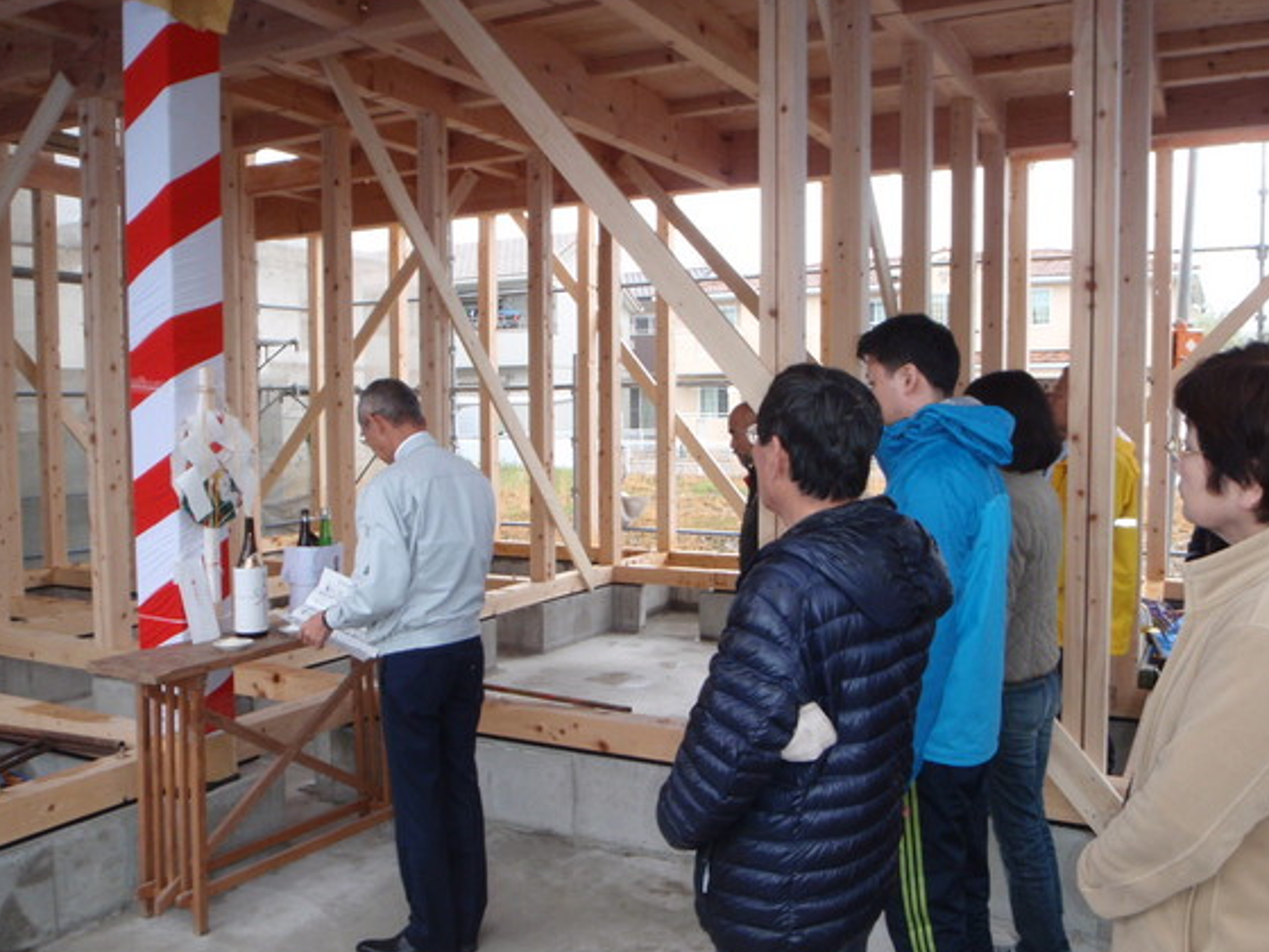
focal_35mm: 30
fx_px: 1100
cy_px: 499
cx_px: 655
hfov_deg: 60.0
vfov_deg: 46.8
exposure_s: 1/30
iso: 100
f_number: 3.5
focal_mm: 5
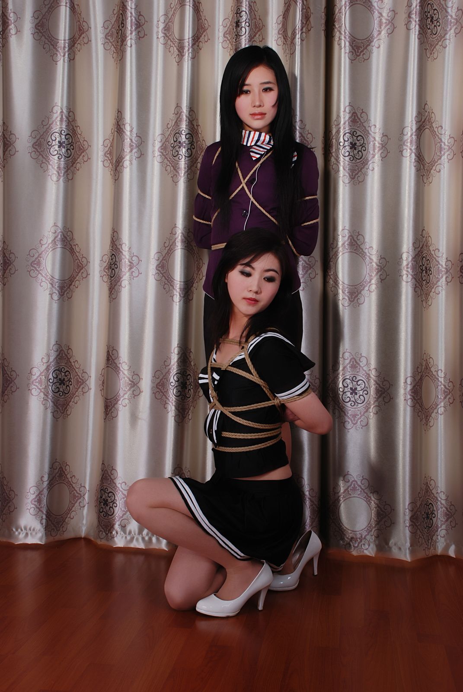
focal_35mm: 48
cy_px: 346
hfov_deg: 28.2
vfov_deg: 41.1
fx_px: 923
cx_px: 232
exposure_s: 1/8
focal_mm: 32
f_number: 10
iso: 100
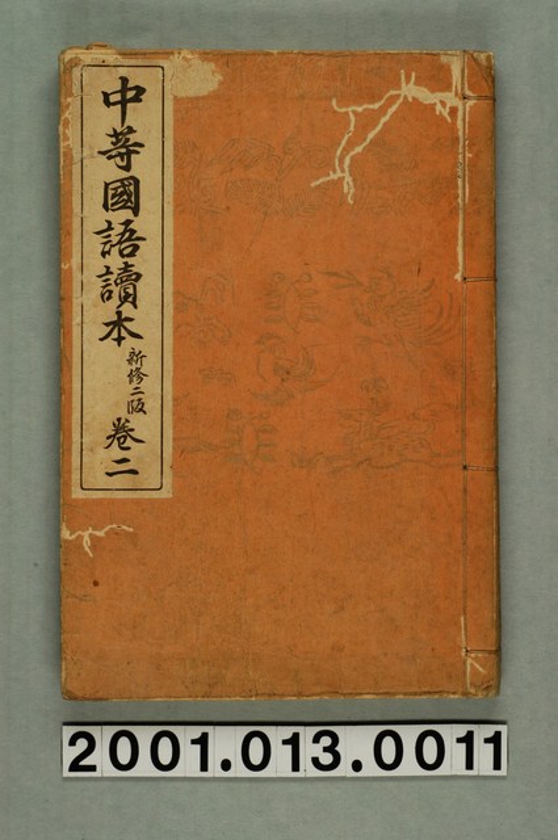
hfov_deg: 18.1
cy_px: 420
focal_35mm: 75
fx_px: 1748
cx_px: 279
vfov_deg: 27.0
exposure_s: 1/60
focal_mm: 50
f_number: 8
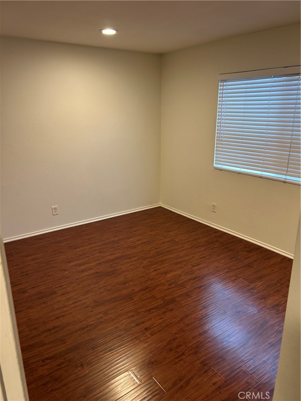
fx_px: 301
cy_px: 200
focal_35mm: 26
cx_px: 150
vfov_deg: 67.3
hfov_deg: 53.1
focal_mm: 5.7
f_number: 1.5
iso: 125
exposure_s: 1/60
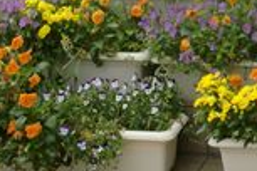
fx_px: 1085
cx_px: 418
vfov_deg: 8.7
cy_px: -111
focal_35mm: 152
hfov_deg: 12.6
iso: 64
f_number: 3.1
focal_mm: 6.3
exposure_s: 1/800
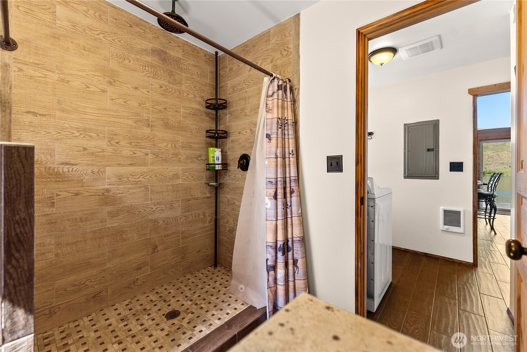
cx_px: 264
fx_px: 205
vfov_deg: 81.3
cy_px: 176
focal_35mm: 14
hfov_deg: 104.2
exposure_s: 1/30
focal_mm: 14
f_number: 2.8
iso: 400
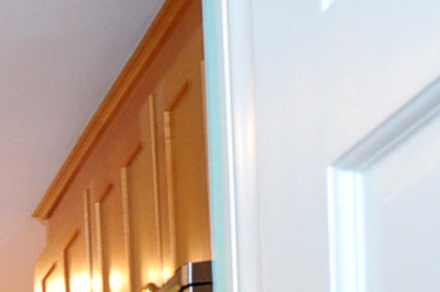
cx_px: -838
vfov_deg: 12.0
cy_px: 655
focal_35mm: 96
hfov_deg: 11.9
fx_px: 1170
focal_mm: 11
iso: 500
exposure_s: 1/10
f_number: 5
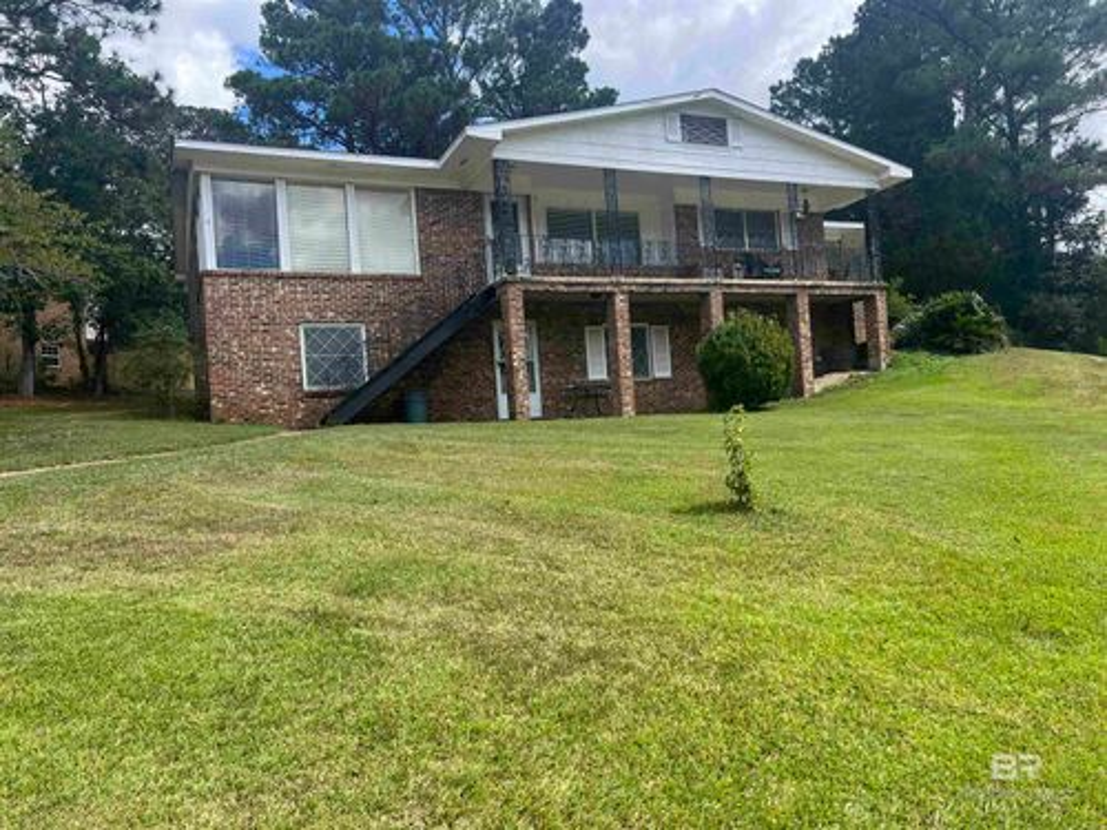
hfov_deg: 67.3
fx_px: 831
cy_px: 415
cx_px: 554
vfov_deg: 53.1
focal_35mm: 26
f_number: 1.5
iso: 50
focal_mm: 5.7
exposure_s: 1/2008
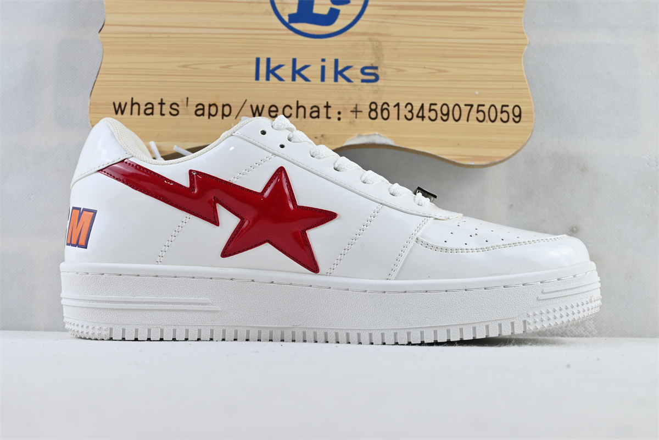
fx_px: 934
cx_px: 330
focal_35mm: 51
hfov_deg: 38.9
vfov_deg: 26.5
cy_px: 220
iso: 100
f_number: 5
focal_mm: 34
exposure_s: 1/50
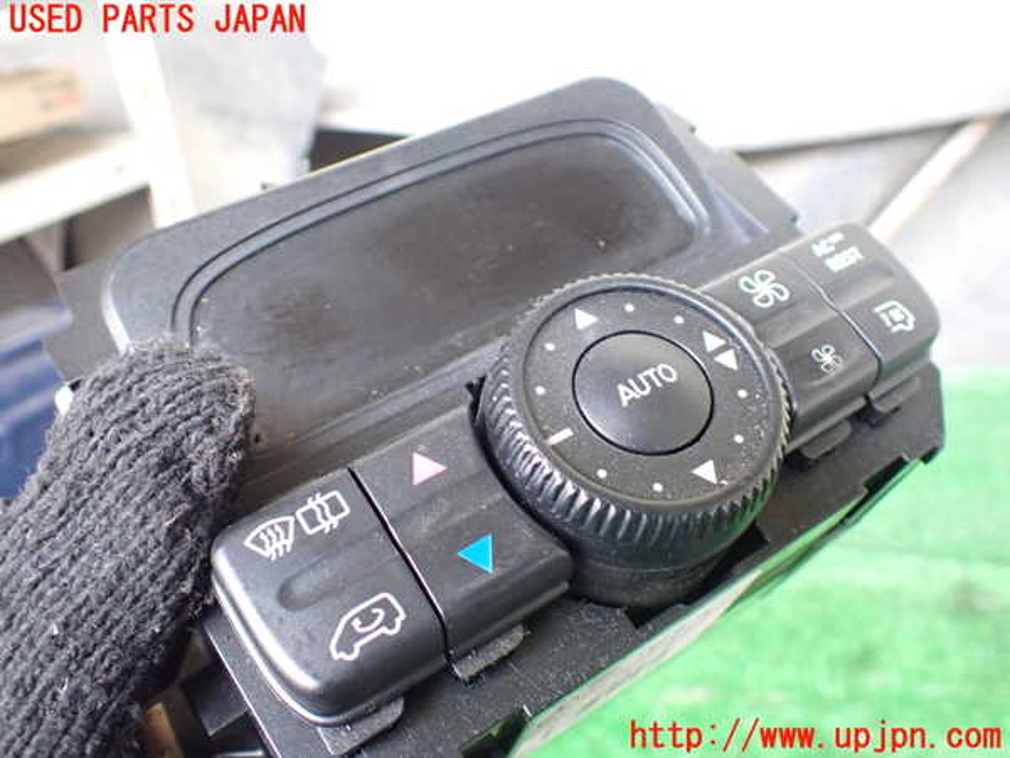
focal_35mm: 30
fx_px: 875
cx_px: 505
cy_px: 379
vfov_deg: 46.8
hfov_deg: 60.0
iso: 800
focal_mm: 5.4
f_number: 2.3
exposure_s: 1/50
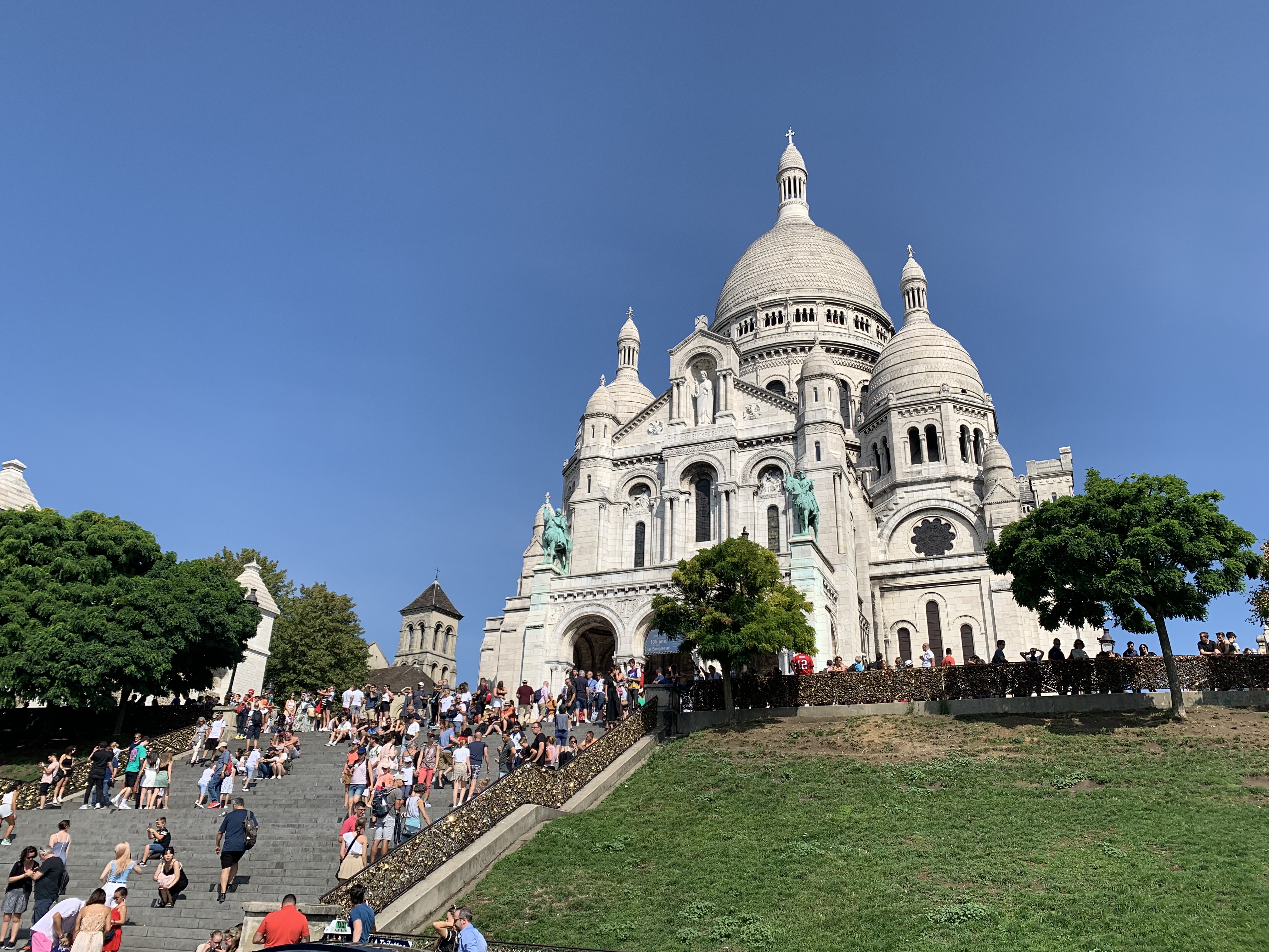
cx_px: 634
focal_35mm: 26
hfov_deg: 67.3
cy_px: 476
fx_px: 953
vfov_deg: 53.1
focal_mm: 4.25
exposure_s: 1/2611
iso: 25
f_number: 1.8
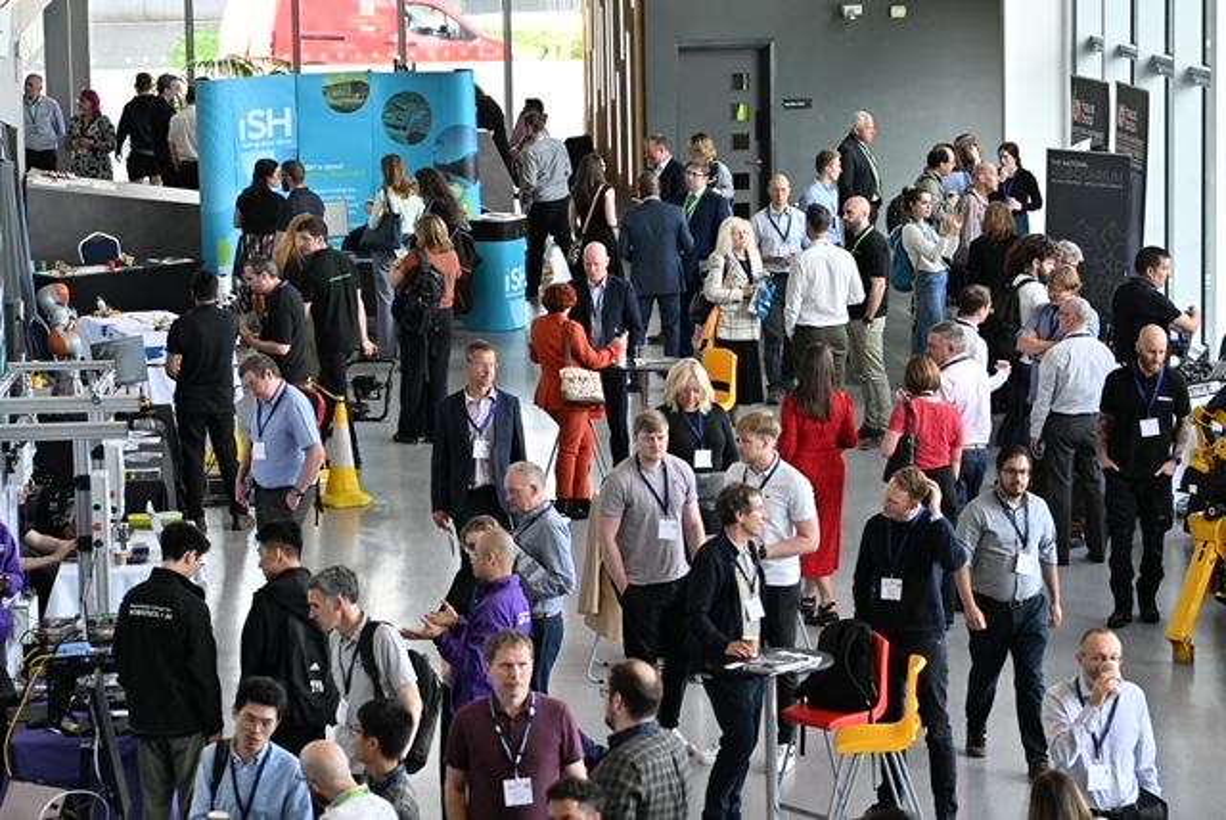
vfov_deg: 10.2
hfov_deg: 15.2
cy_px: 410
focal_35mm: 135
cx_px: 613
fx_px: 4602
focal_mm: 135
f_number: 6.3
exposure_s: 1/400
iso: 3200
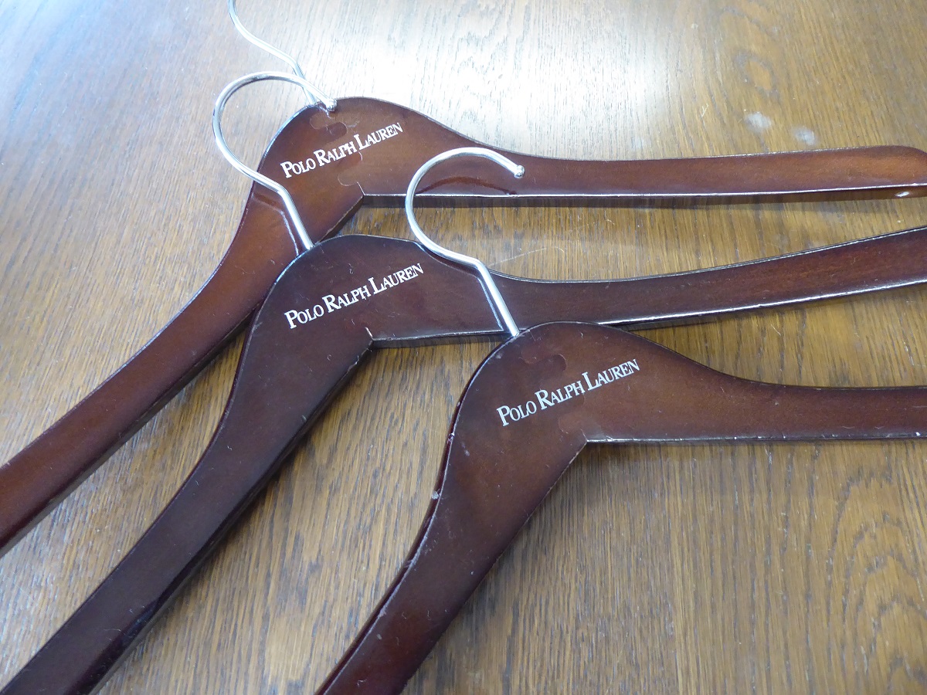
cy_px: 348
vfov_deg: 54.9
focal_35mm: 25
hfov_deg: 69.4
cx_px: 464
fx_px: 669
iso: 400
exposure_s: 1/13
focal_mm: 4.3
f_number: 3.3
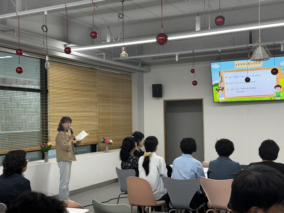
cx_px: 142
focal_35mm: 48
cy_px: 106
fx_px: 394
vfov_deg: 30.3
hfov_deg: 39.7
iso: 80
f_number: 1.78
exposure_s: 1/60
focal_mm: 6.76
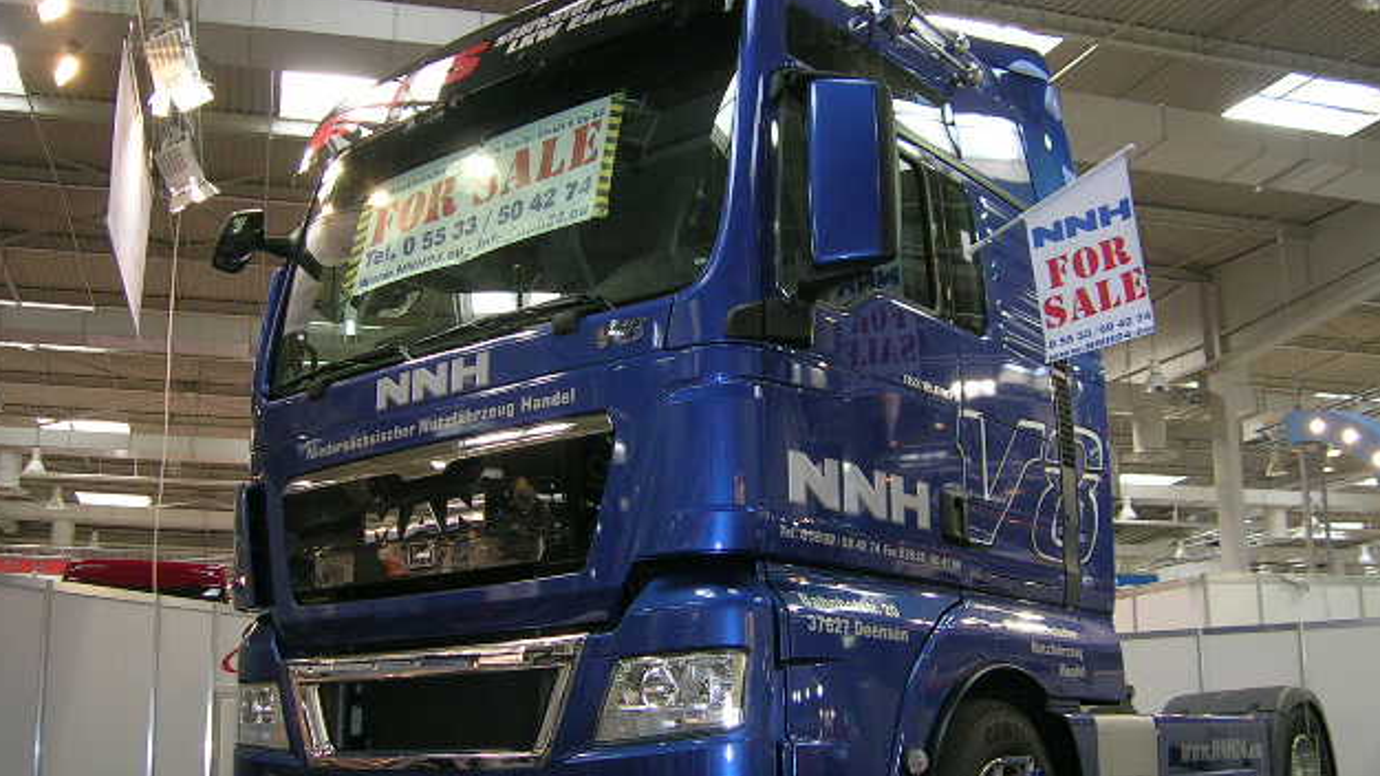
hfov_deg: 51.6
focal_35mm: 39
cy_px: 441
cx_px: 692
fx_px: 1427
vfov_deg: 30.4
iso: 111
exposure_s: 1/60.1
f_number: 2.8
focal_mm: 5.4
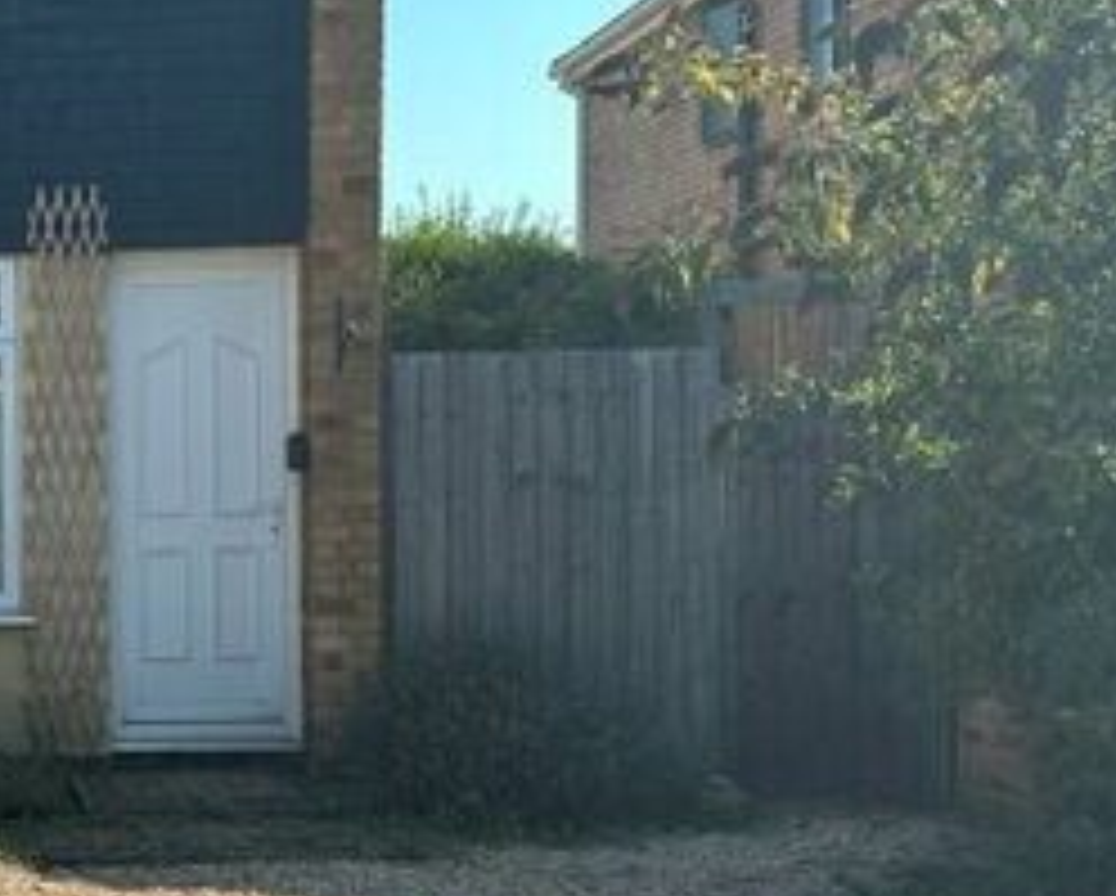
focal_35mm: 66
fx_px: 2183
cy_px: 556
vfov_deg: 23.1
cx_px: -171
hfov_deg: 26.0
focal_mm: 6.86
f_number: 1.78
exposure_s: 1/2967
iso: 80
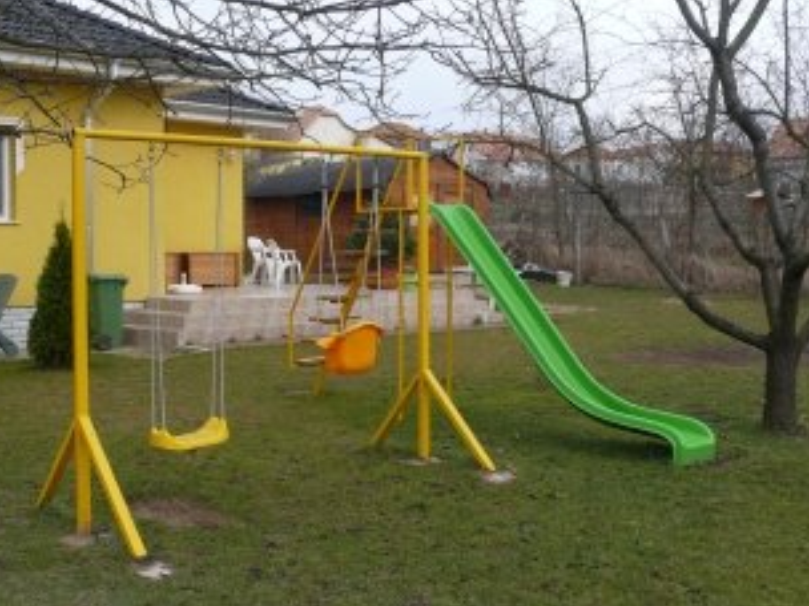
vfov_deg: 31.5
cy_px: 327
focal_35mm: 46
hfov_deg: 41.2
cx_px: 367
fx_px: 1075
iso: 100
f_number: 5.6
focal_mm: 7.4
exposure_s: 1/200
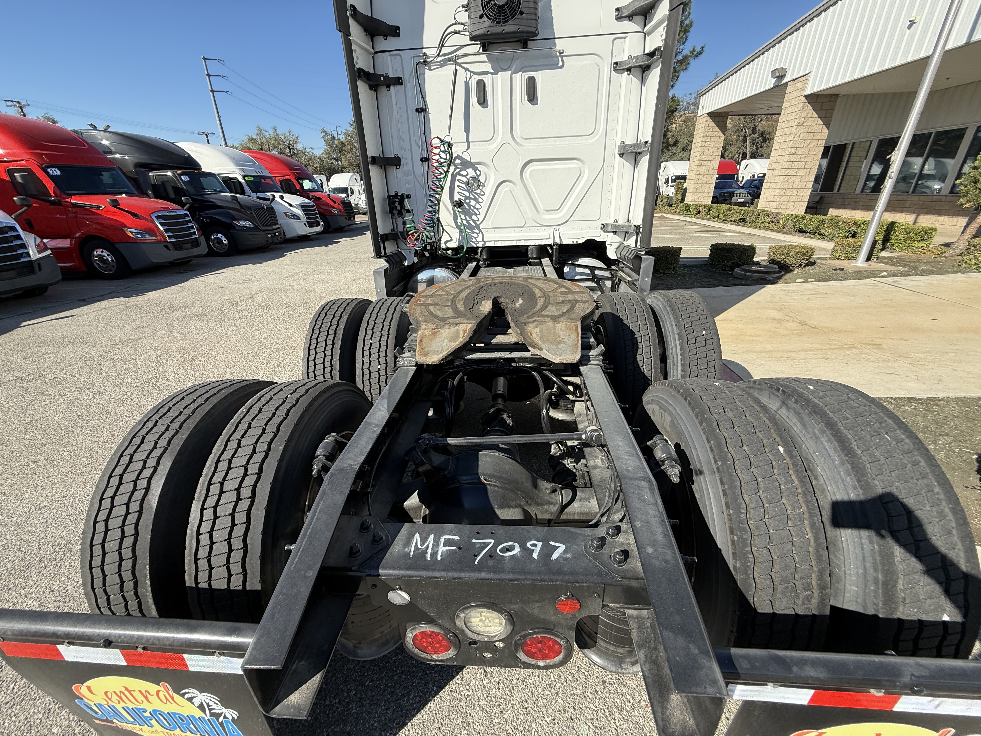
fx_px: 397
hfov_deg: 102.1
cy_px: 368
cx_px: 490
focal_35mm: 14
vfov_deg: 85.7
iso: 64
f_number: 2.2
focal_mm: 2.22
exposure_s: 1/1068
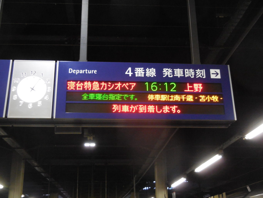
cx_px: 132
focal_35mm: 45
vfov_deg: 32.2
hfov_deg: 42.1
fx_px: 342
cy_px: 99
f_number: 4.2
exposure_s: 1/25
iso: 800
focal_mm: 8.1
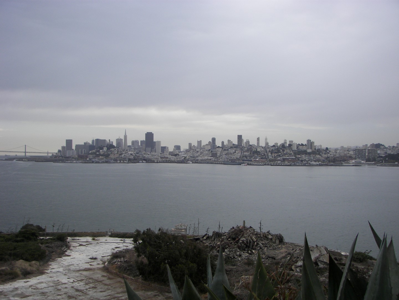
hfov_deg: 51.4
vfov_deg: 39.7
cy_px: 150
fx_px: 415
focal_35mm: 36
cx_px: 200
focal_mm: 6
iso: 64
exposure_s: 1/800
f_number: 2.8
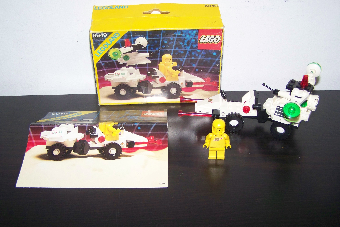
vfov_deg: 33.4
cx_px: 169
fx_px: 378
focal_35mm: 40
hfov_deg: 48.5
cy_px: 118
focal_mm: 6.3
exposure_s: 1/30
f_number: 2.8
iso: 200
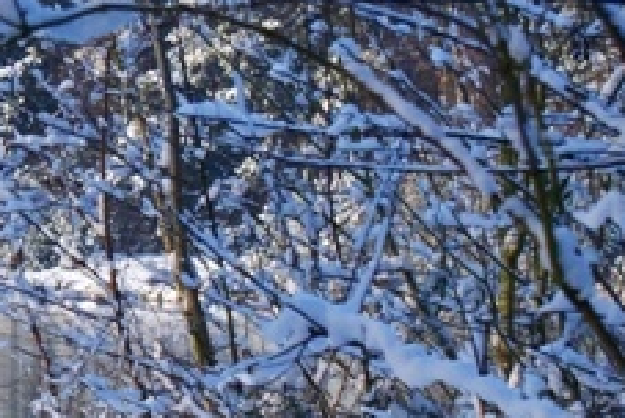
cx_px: -490
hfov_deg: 5.7
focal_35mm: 352
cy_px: 60
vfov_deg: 3.9
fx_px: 6121
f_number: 9
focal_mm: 55
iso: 100
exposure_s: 1/160
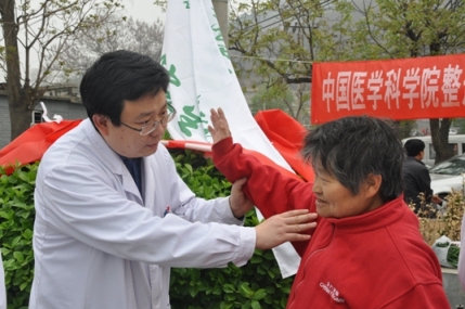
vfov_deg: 28.0
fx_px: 619
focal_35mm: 48
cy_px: 154
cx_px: 232
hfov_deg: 41.2
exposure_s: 1/100
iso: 200
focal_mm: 32
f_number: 10
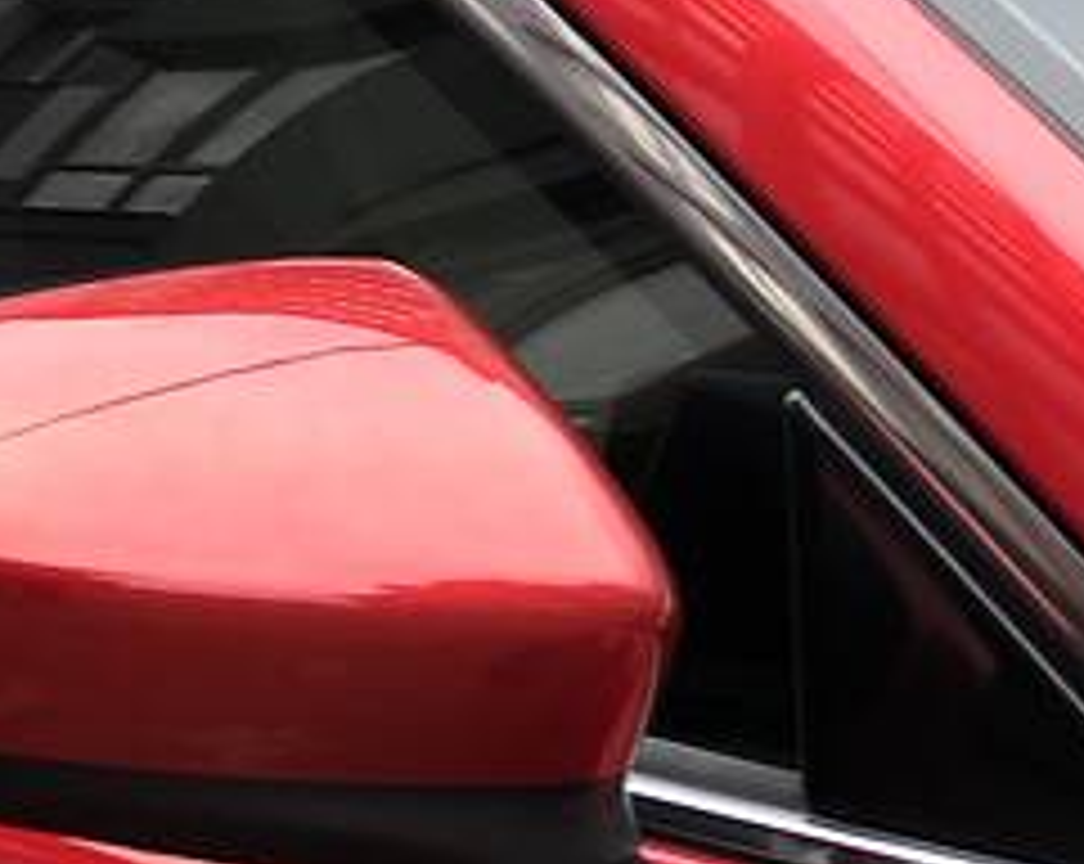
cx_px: -661
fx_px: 5926
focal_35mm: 185
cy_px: 22
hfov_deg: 10.0
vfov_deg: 8.3
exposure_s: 1/120
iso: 32
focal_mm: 6.6
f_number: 2.8
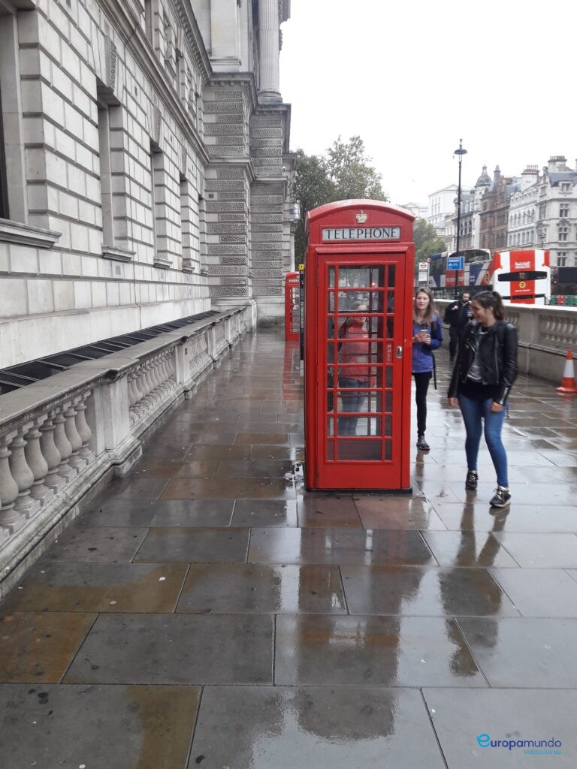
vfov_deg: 63.4
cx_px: 288
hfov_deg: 49.7
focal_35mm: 28
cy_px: 384
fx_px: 622
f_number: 1.9
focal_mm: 3.7
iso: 50
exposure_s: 1/50
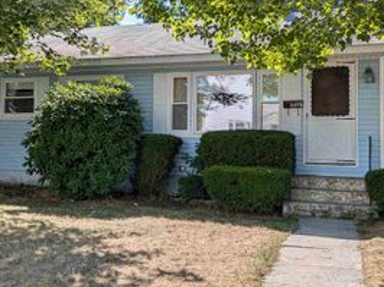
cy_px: 115
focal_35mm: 47
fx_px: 521
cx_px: 153
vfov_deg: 30.7
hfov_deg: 40.3
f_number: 1.89
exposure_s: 1/1127
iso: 48
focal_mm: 5.43
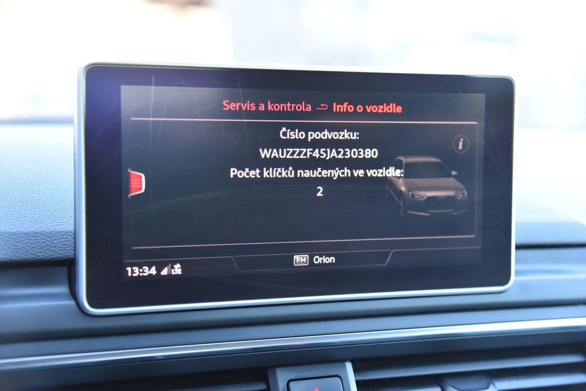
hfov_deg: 32.4
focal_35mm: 62
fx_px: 1010
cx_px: 293
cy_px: 196
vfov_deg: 21.9
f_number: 4
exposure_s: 1/30
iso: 500
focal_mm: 62
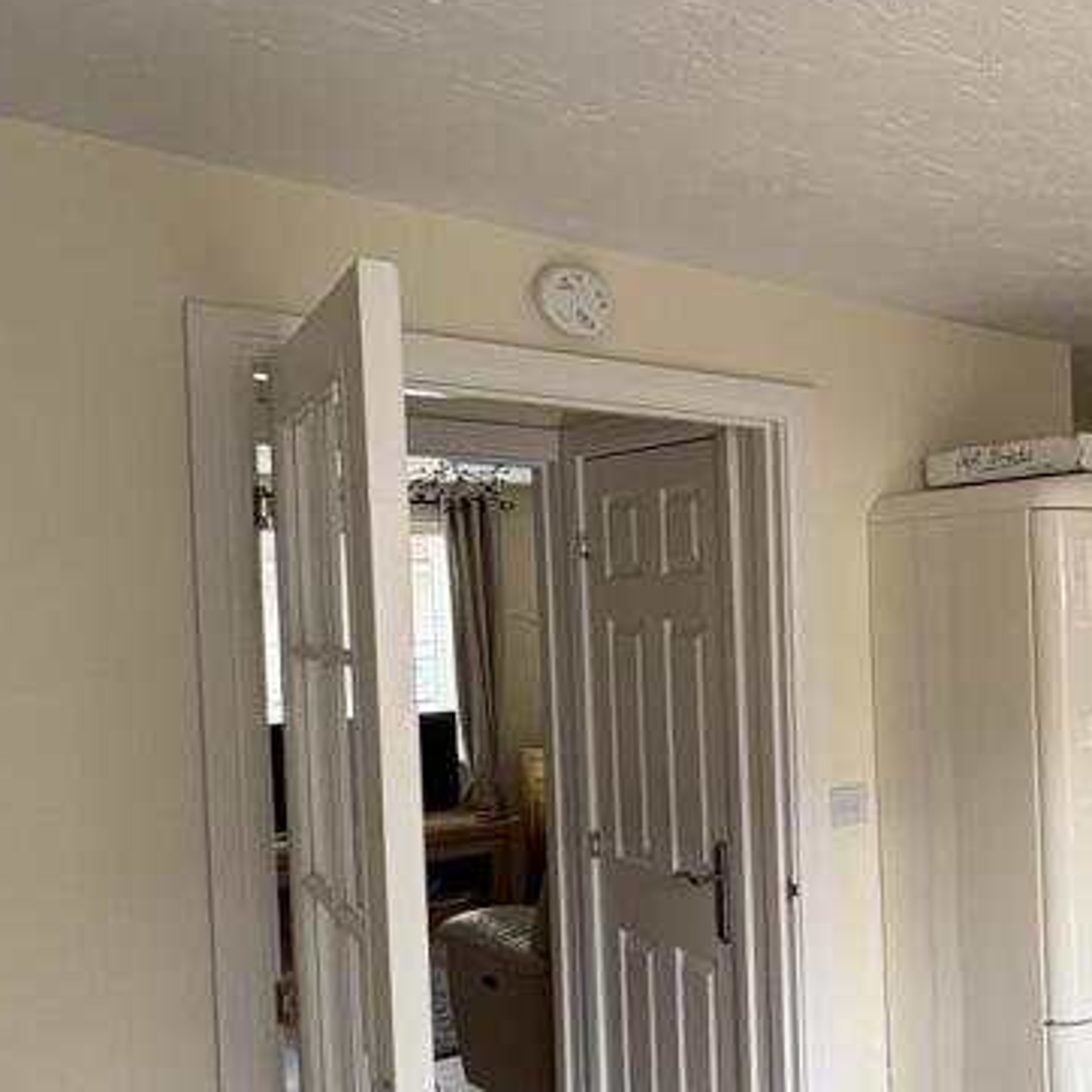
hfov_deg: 35.2
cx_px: 1363
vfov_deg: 47.0
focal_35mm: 35
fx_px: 1249
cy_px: 633
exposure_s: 1/99
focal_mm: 2.22
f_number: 2.2
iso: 160
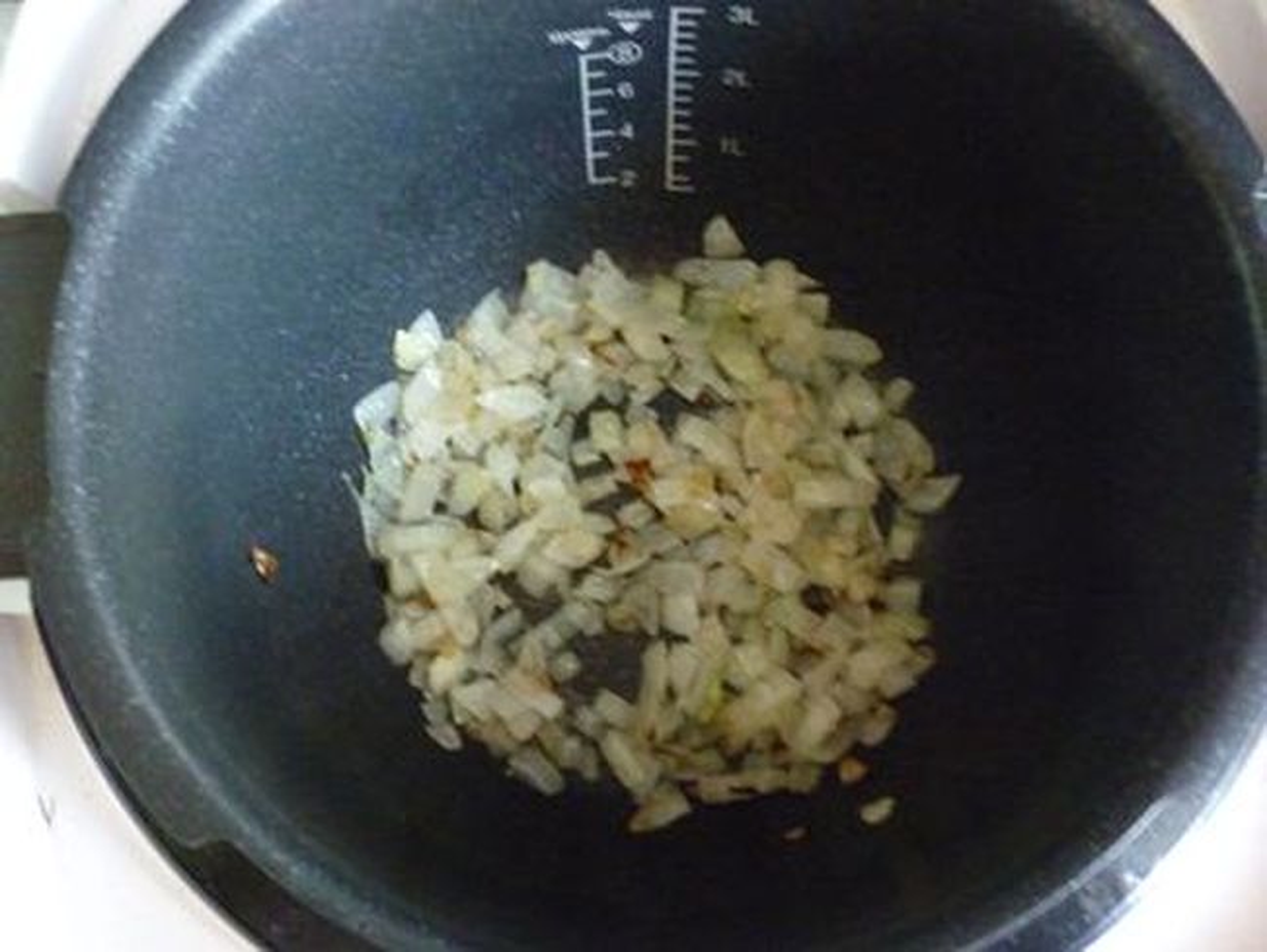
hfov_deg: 55.3
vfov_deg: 43.0
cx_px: 634
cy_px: 476
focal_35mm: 33
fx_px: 1208
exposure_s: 1/10
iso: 800
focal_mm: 5.5
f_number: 2.8
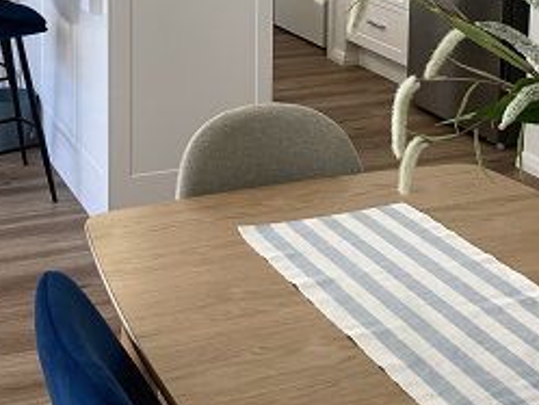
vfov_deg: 19.5
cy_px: -56
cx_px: 245
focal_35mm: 72
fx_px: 1122
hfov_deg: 27.0
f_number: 1.8
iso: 25
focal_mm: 3.99
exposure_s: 1/100
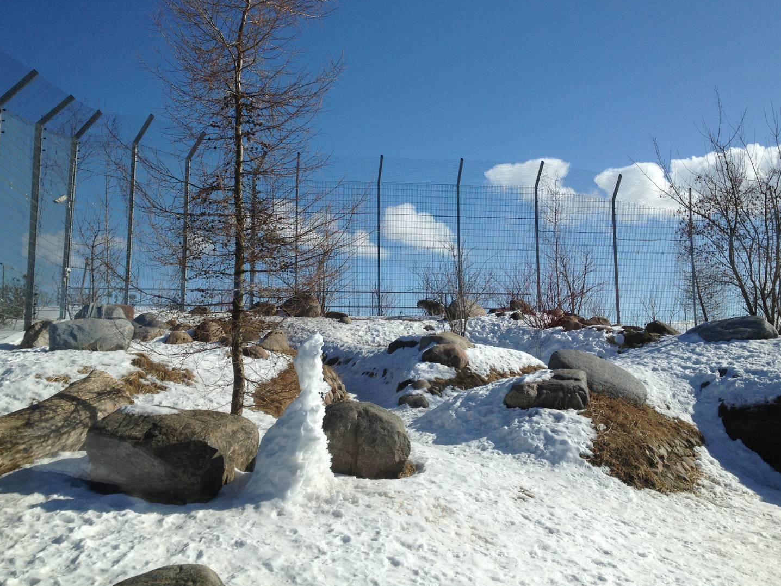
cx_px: 387
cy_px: 276
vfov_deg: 36.8
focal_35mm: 39
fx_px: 880
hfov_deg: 47.9
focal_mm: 4.28
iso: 50
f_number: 2.4
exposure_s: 1/3247
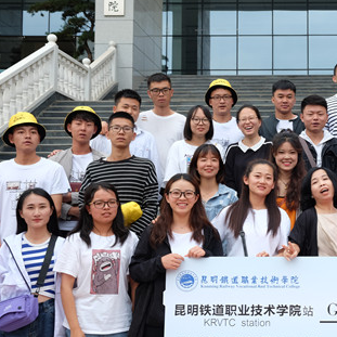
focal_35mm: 59
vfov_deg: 29.1
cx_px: 317
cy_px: 157
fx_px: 650
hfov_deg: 27.8
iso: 250
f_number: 5.6
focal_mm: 24.3
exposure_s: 1/170
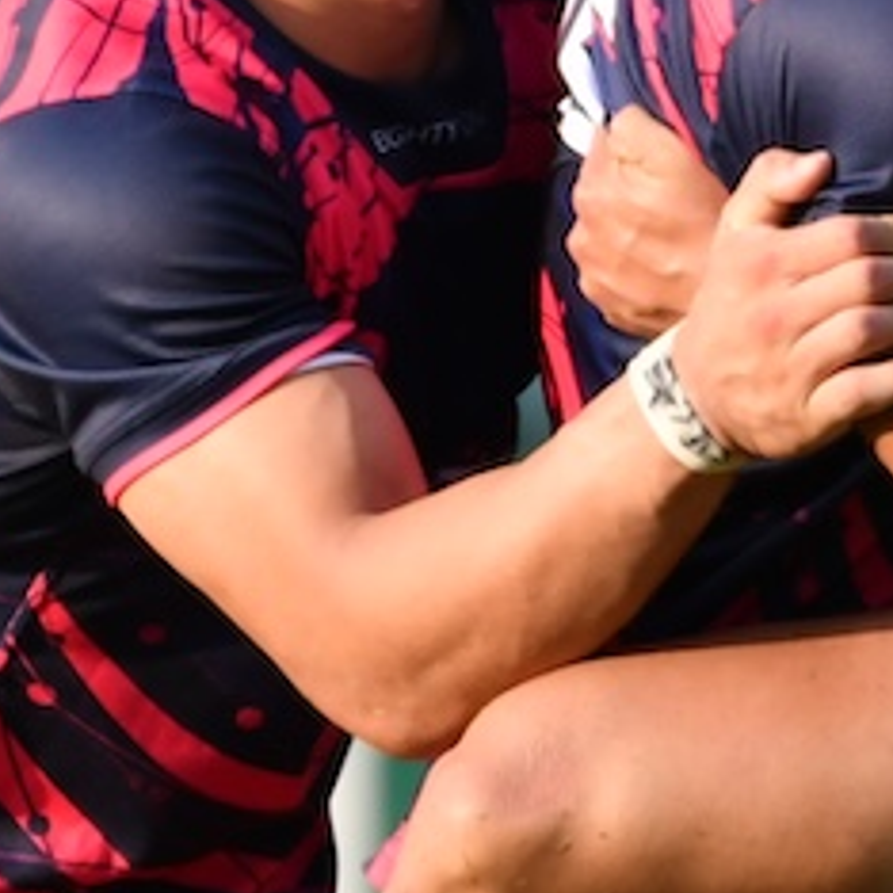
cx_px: 985
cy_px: -105
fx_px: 52827
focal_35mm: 1810
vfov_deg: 1.0
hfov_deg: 1.0
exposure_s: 1/1000
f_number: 5.6
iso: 560
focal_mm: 260
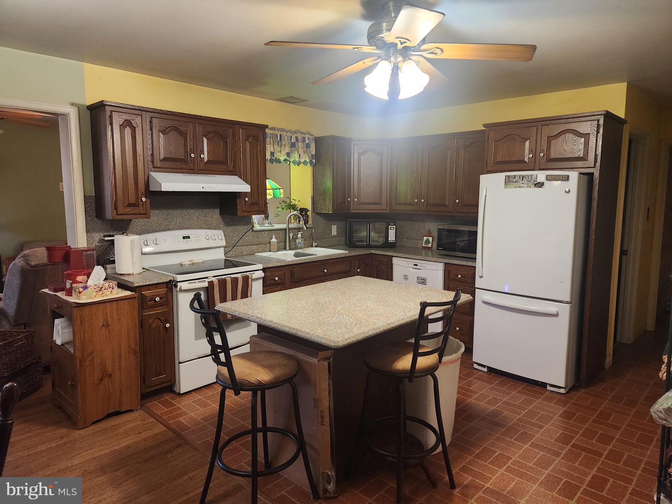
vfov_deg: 58.9
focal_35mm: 23
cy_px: 252
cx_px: 336
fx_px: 446
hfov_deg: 73.9
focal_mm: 5.4
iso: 800
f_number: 1.8
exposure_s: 1/120
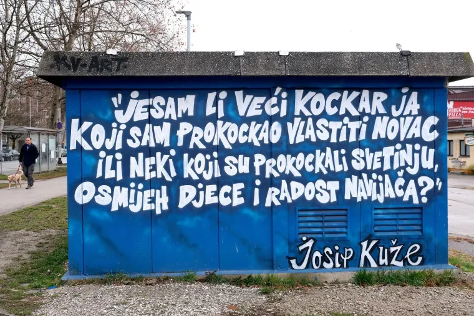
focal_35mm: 32
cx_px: 237
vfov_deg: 41.1
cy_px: 158
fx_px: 421
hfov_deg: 58.7
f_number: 4
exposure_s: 1/450
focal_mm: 21.4
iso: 800
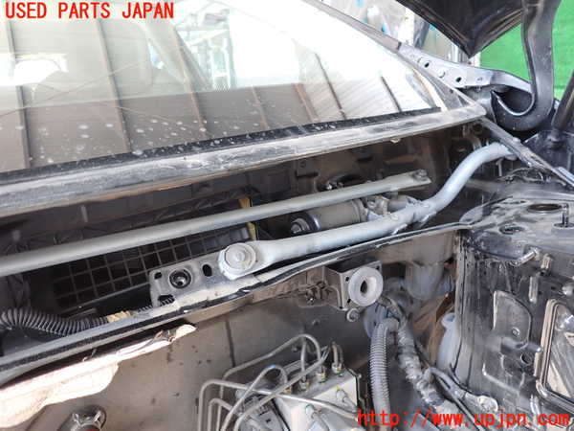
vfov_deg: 54.9
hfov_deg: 69.4
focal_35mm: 25
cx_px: 287
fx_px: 415
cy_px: 216
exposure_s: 1/60
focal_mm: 4.5
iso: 200
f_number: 2
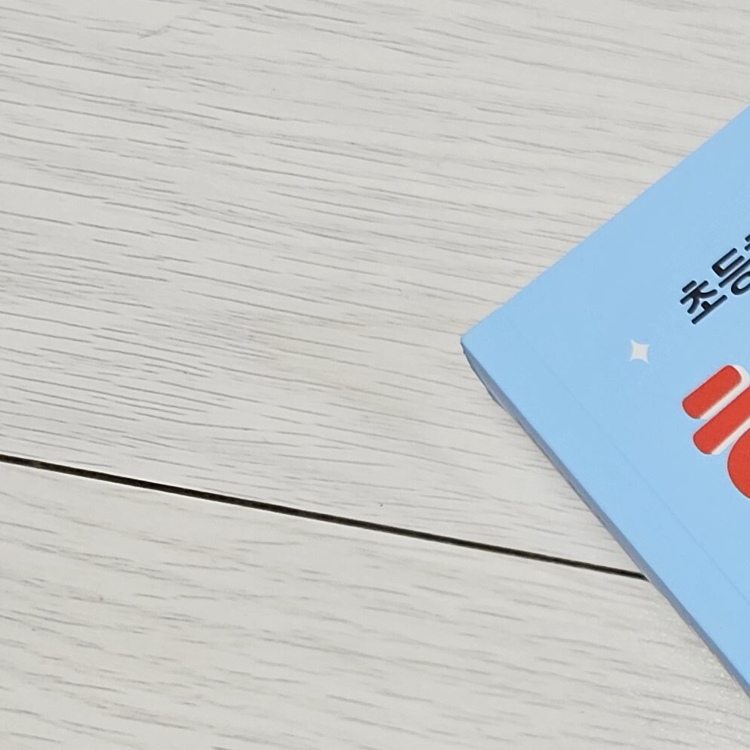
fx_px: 2010
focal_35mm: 82
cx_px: 1384
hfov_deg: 17.0
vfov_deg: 20.6
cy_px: 719
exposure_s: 1/182
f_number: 1.7
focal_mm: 6.3
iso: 125
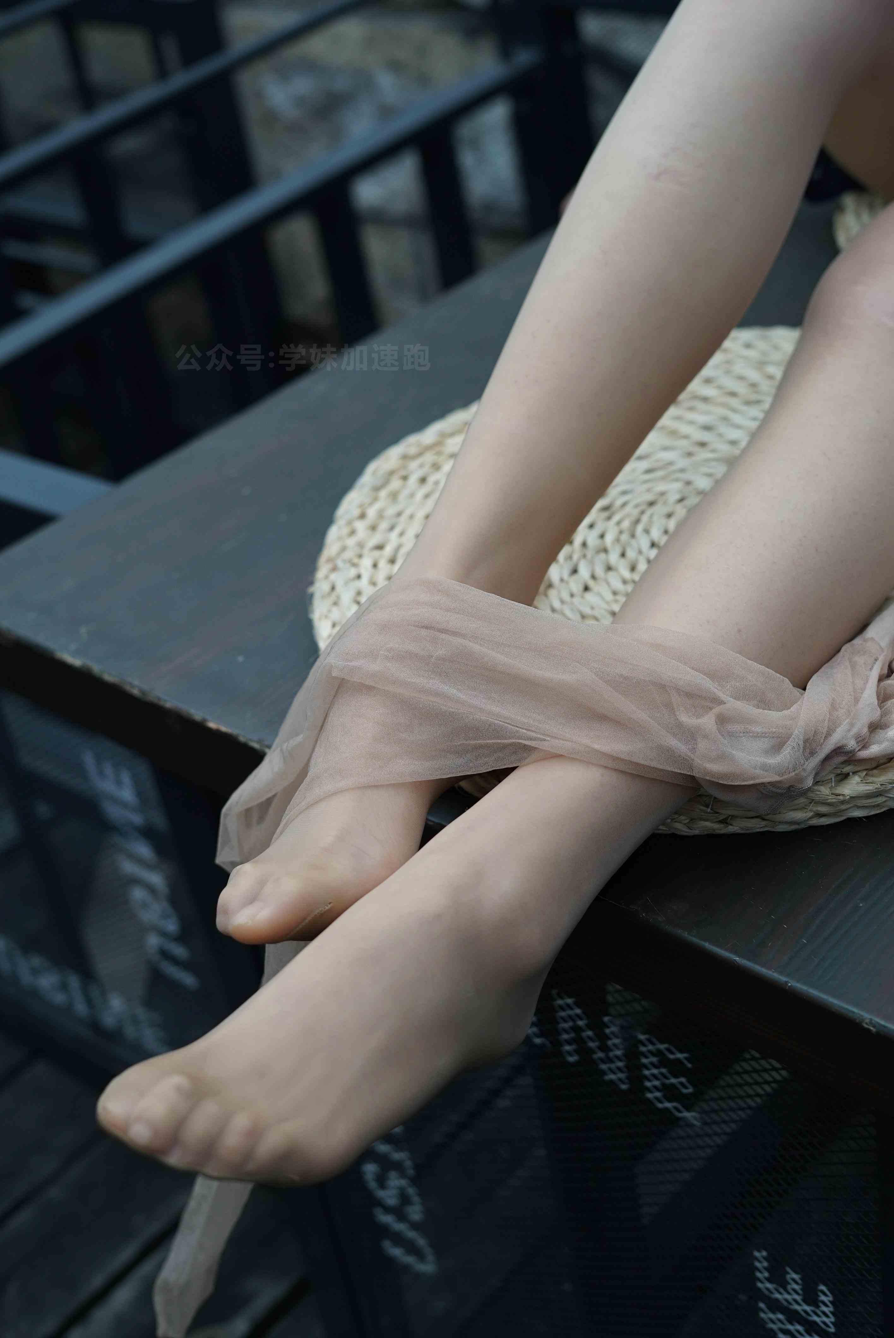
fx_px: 1860
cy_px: 669
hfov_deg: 27.0
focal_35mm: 50
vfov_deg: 39.6
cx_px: 447
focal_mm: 50
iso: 800
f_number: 4
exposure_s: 1/60
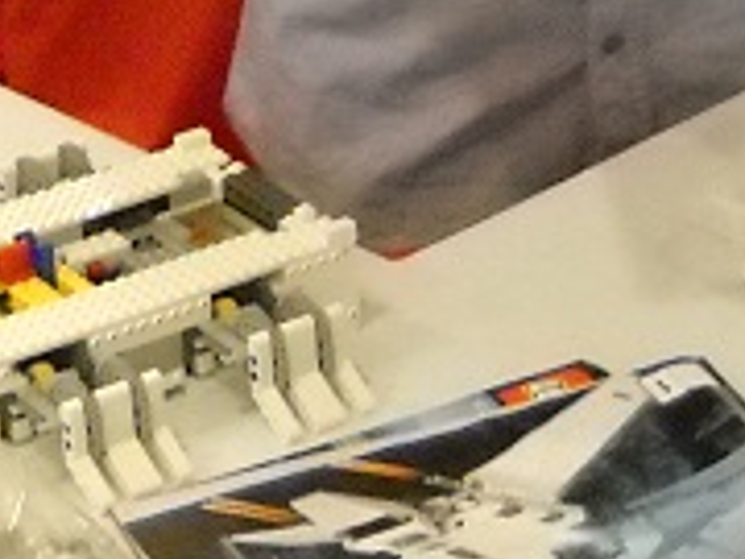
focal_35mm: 182
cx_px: 99
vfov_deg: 8.0
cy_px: -315
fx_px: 3917
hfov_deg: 10.8
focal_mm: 6.72
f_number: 3.1
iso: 800
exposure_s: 1/60
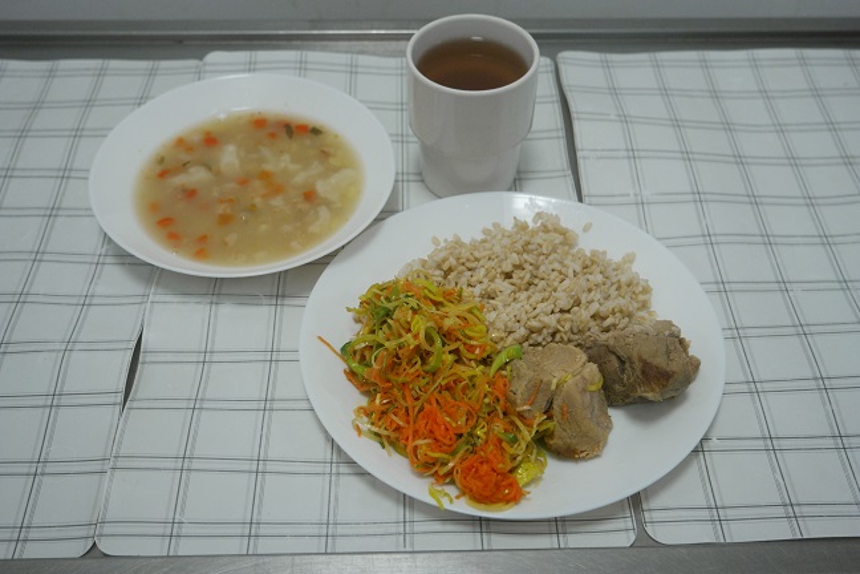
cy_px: 287
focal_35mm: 40
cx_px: 430
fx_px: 955
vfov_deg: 33.4
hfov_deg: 48.5
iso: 1250
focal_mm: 26
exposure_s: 1/250
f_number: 4.5
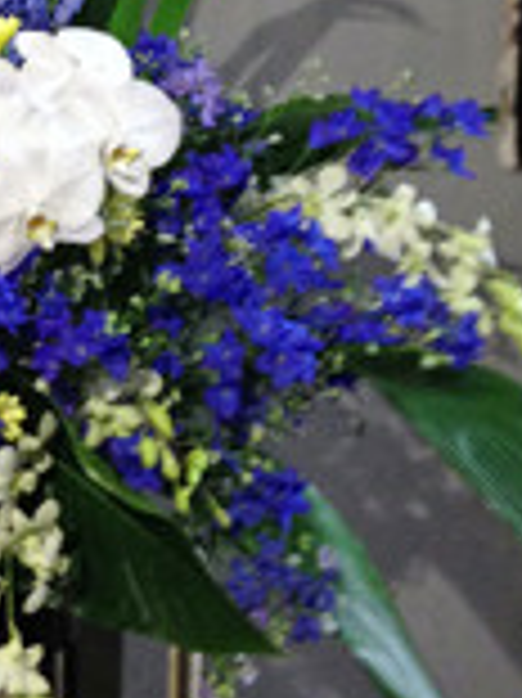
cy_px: -99
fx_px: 1933
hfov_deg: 14.9
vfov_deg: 19.5
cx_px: -94
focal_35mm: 96
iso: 200
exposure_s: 1/20
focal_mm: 4.13
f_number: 2.4
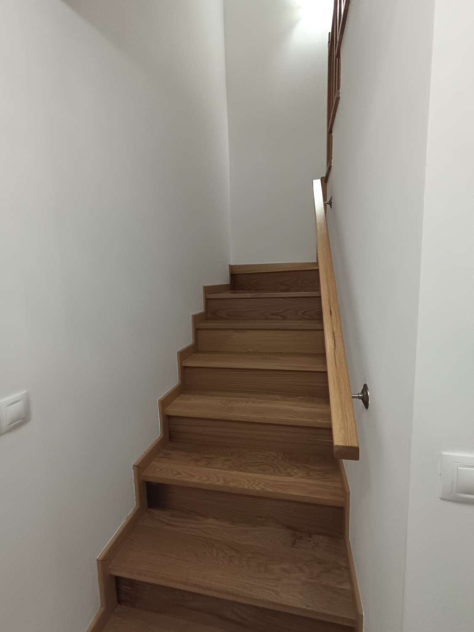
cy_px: 316
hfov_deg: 81.7
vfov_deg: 98.2
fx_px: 274
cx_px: 237
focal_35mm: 15
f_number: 2.2
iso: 334
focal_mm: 1.65
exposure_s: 1/50
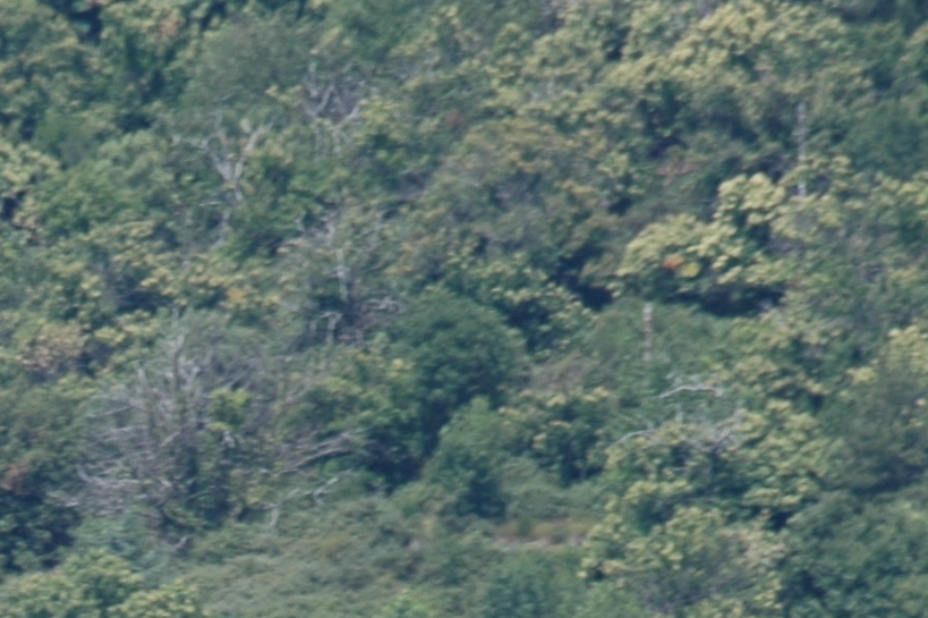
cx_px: -88
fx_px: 42558
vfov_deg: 0.8
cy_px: 1031
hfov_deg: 1.2
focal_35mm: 1652
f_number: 11
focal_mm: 300
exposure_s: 1/250
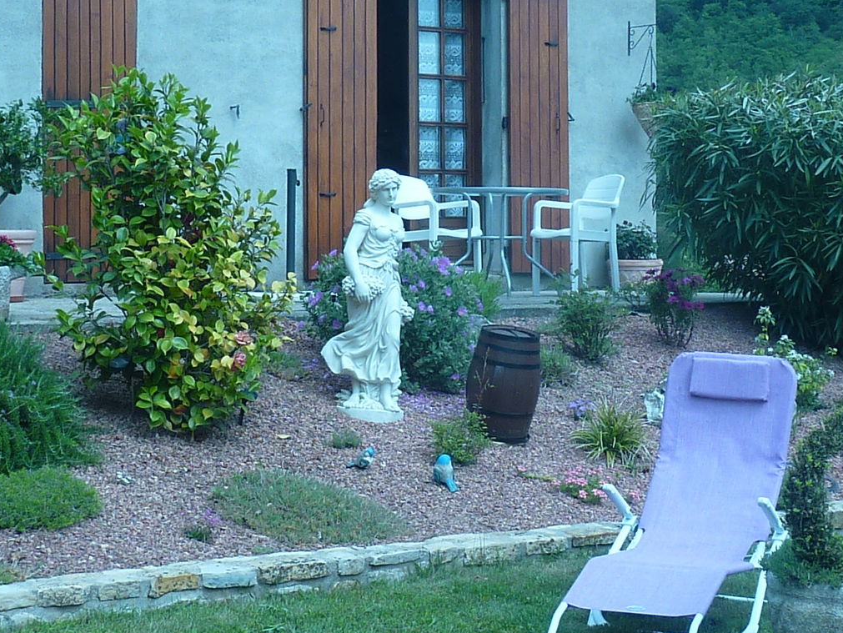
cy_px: 272
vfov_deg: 17.0
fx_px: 2119
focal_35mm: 87
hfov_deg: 22.5
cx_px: 474
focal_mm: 5
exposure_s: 1/500
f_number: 4.5
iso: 80
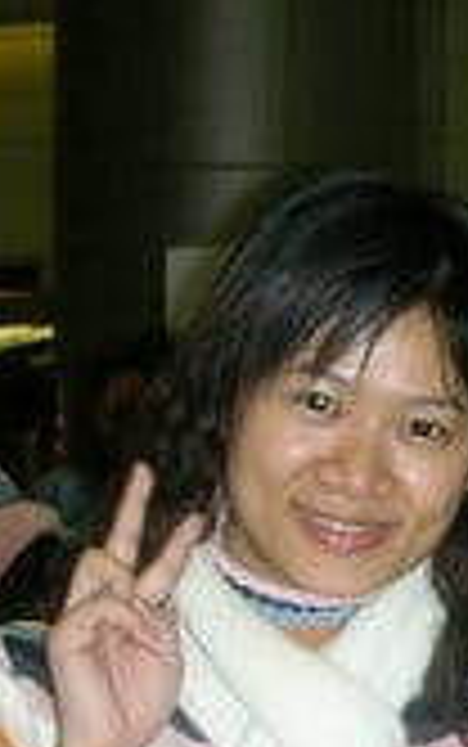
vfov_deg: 14.5
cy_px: 630
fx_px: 2913
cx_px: 1004
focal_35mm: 143
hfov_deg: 8.6
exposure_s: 1/60.1
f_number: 3
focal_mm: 5.8
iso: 74
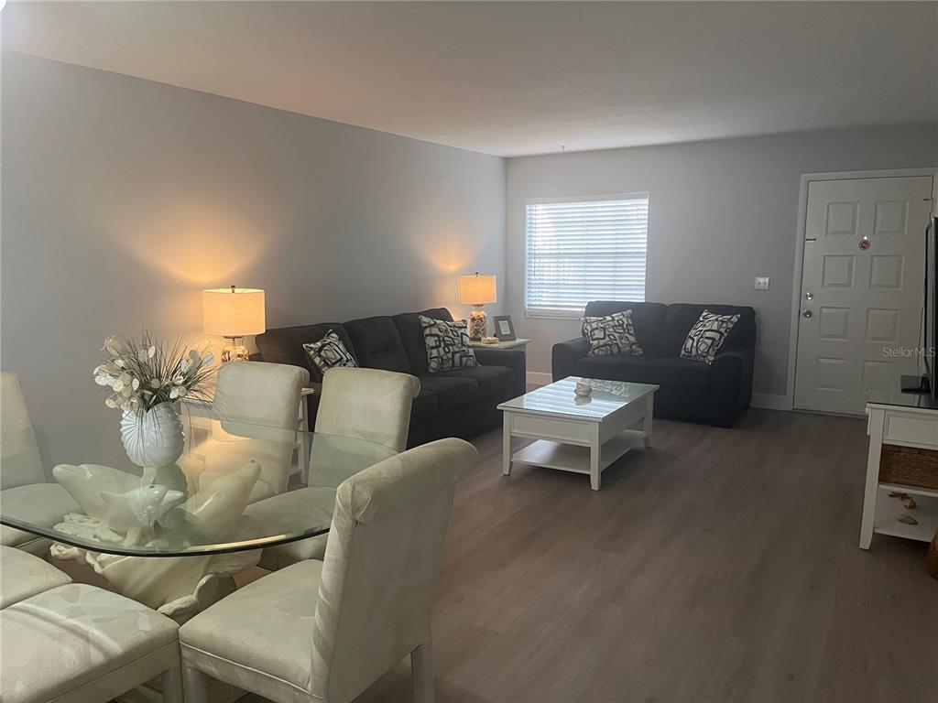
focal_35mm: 26
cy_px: 352
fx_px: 705
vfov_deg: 53.1
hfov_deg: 67.3
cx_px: 469
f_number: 1.6
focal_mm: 5.1
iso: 200
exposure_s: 1/60
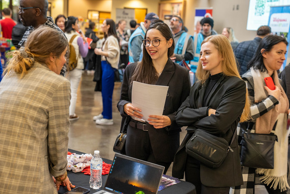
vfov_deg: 24.7
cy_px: 97
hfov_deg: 36.2
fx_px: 443
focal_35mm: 55
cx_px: 145
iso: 1000
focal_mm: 55
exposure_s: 1/100
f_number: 3.2
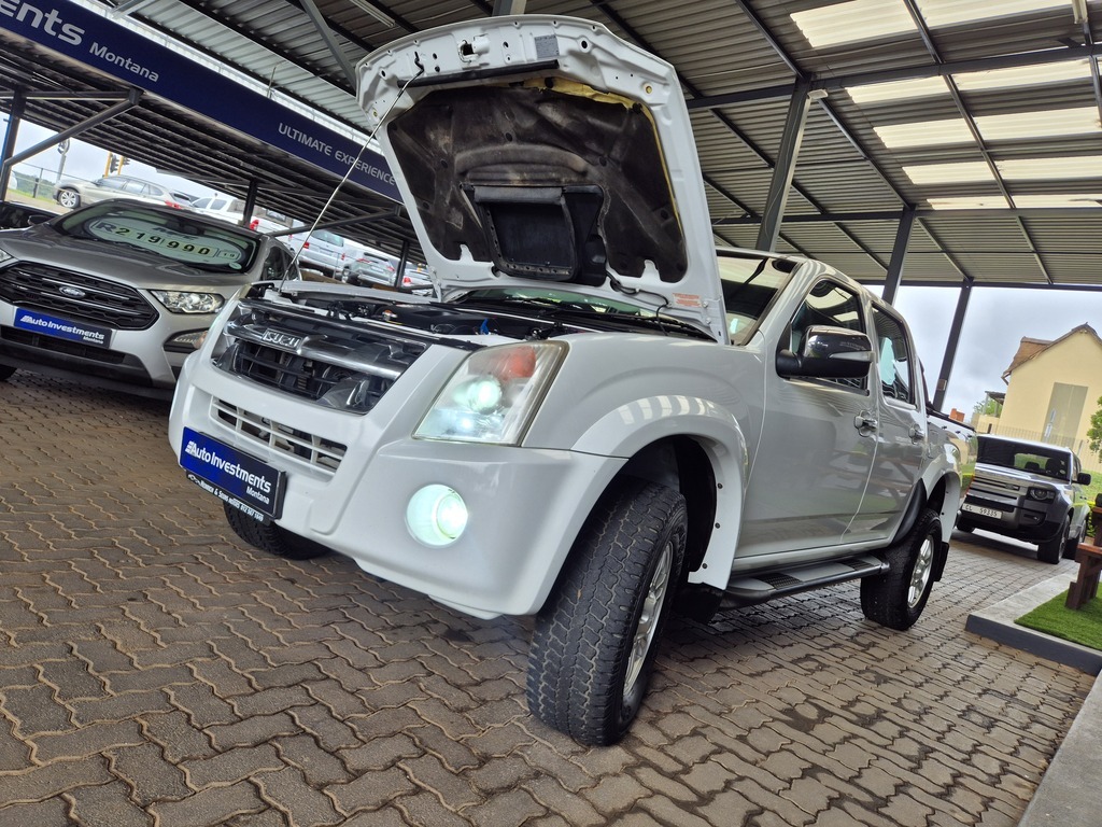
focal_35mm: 23
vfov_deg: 58.9
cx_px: 551
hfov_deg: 73.9
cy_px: 414
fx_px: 732
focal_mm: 5.4
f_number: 1.8
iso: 25
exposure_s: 1/295
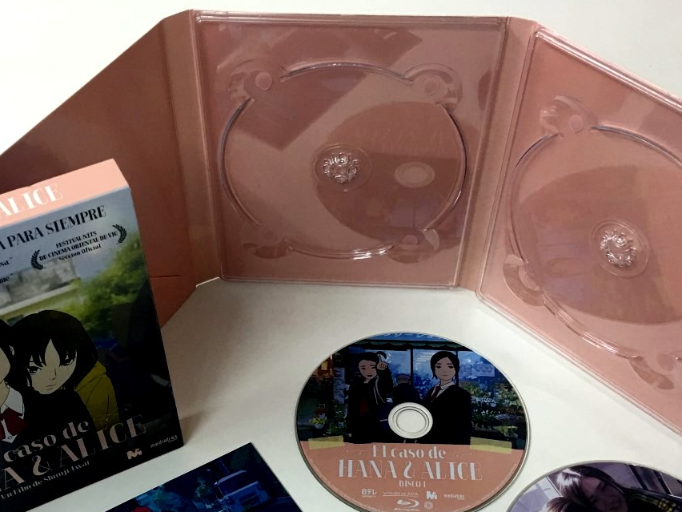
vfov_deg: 28.9
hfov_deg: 38.8
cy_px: 425
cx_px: 285
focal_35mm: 49
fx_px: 965
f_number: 2.2
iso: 50
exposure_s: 1/17
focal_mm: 4.15
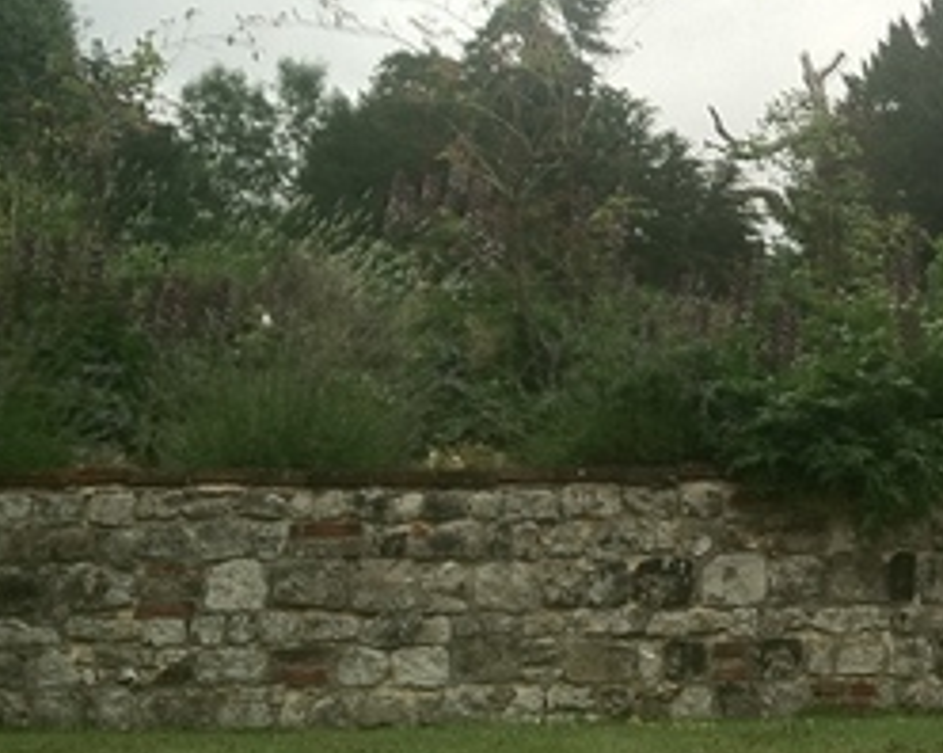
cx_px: 1008
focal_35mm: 88
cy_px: 129
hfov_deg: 20.8
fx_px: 2454
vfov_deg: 17.3
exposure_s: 1/286
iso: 80
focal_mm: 3.85
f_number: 2.8
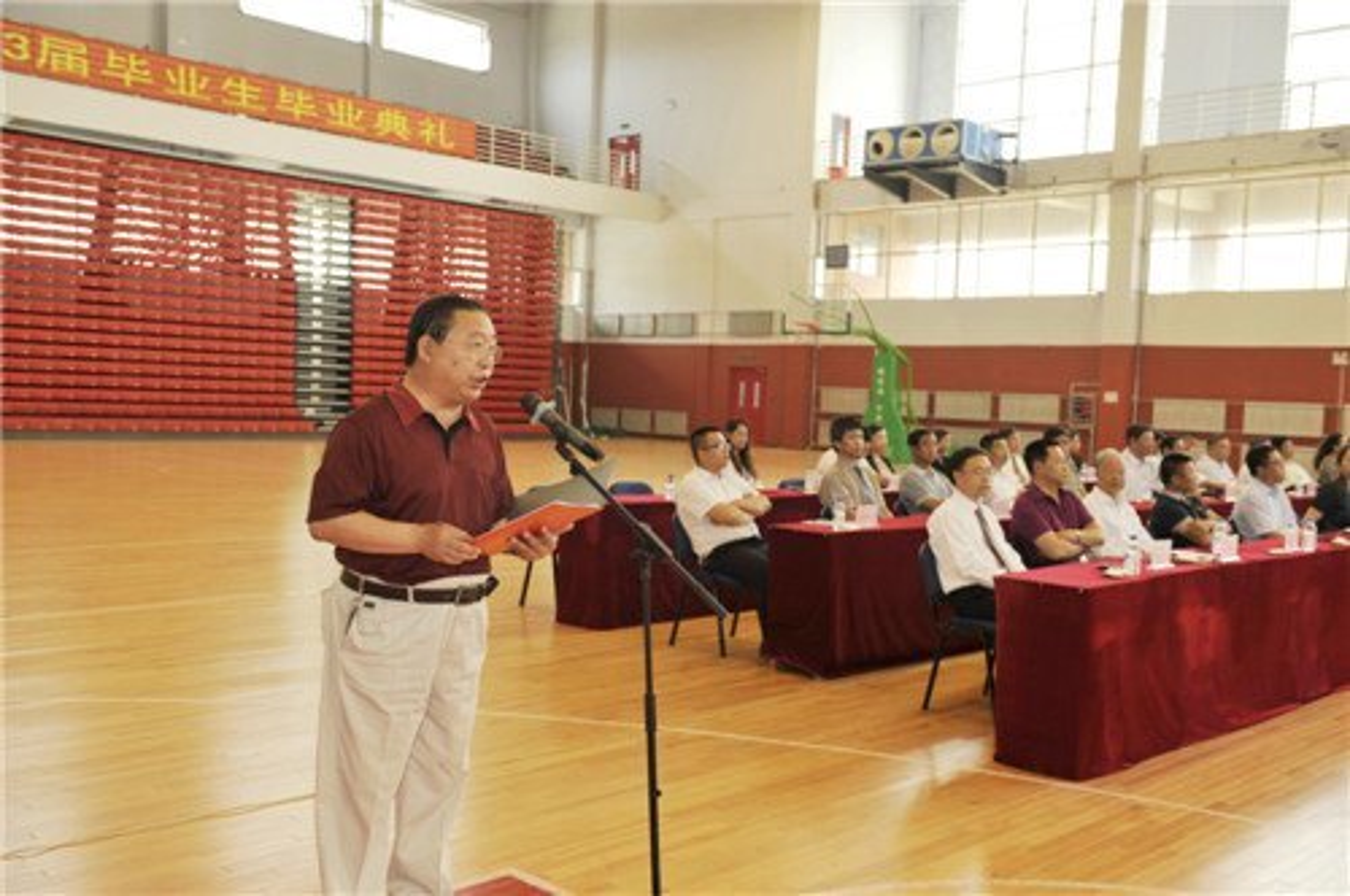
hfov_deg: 53.2
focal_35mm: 36
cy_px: 448
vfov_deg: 36.8
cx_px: 675
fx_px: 1348
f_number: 5
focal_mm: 36
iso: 200
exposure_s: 1/60
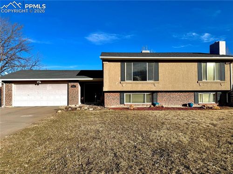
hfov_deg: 71.6
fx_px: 162
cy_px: 87
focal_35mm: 24
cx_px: 116
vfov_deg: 56.8
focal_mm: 6.76
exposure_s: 1/5714
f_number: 1.78
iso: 80
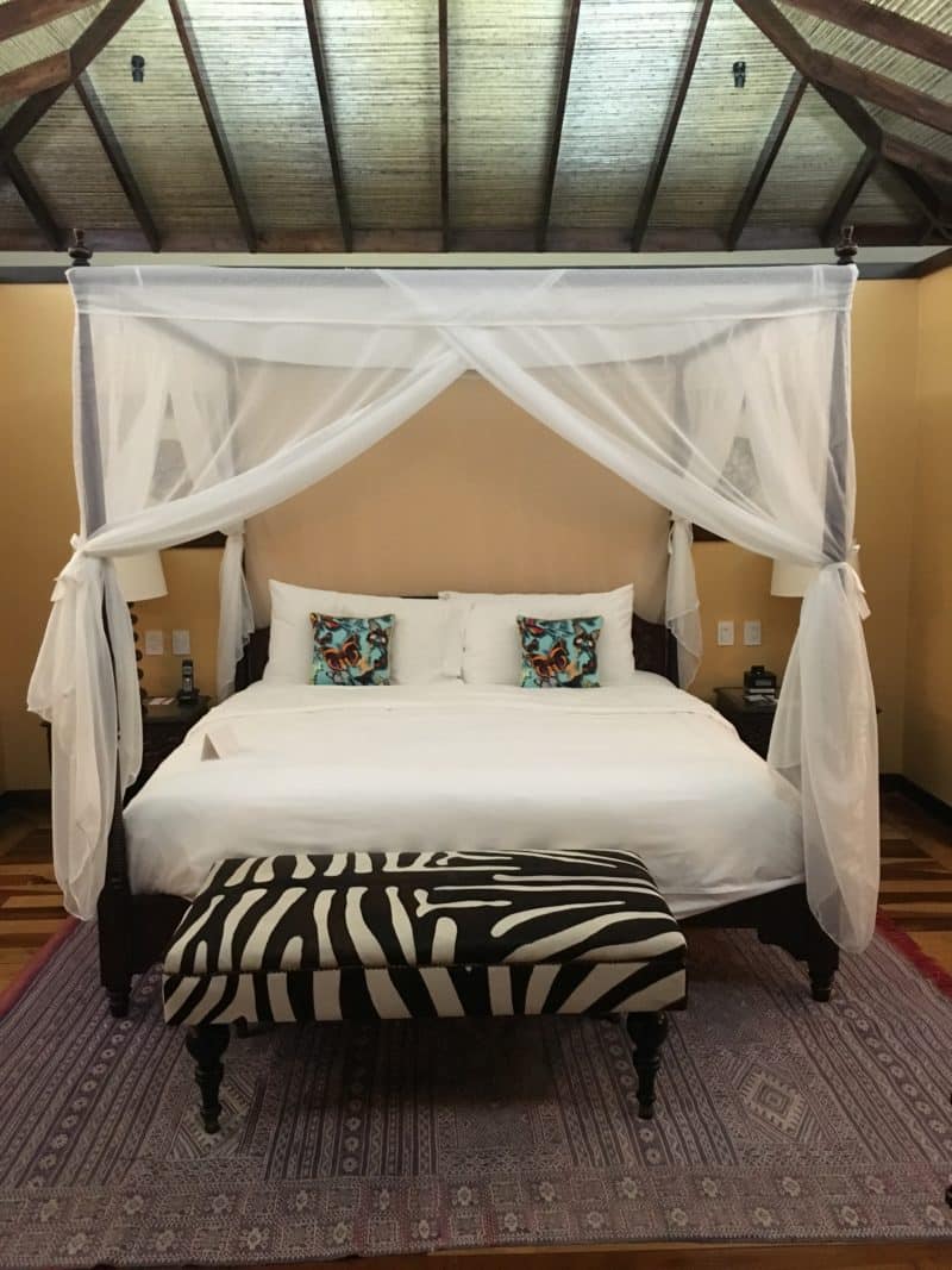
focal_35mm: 29
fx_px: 1064
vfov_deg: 61.7
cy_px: 635
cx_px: 476
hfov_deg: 48.2
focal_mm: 4.15
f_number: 2.2
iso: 320
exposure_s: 1/15
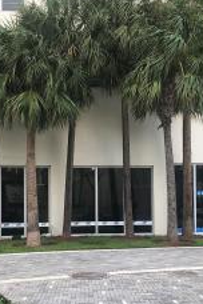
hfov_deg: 26.4
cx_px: 79
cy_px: 192
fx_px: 431
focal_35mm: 51
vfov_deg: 38.6
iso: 20
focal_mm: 4
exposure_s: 1/257
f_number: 1.8
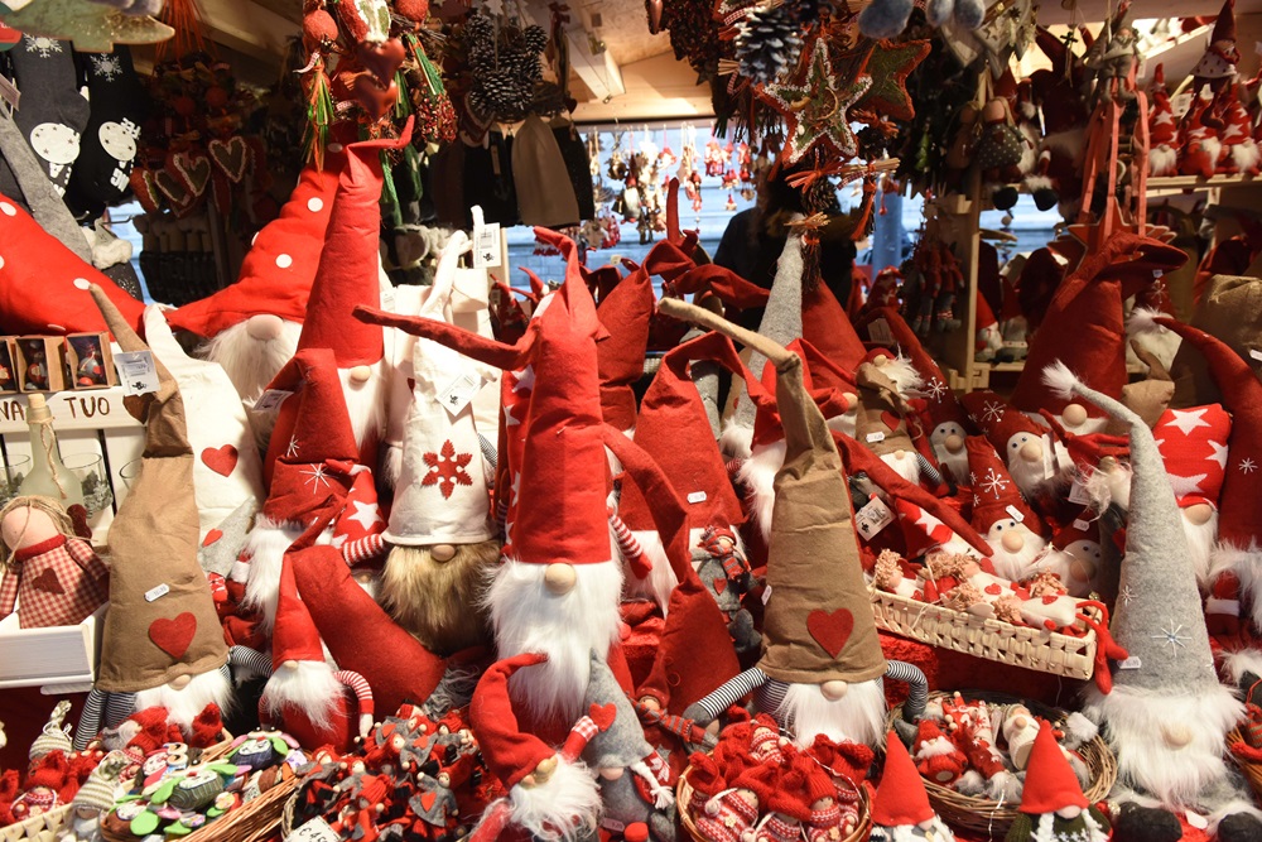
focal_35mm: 24
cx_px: 631
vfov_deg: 53.1
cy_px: 421
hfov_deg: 73.7
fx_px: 841
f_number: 5
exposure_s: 1/200
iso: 1600
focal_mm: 24
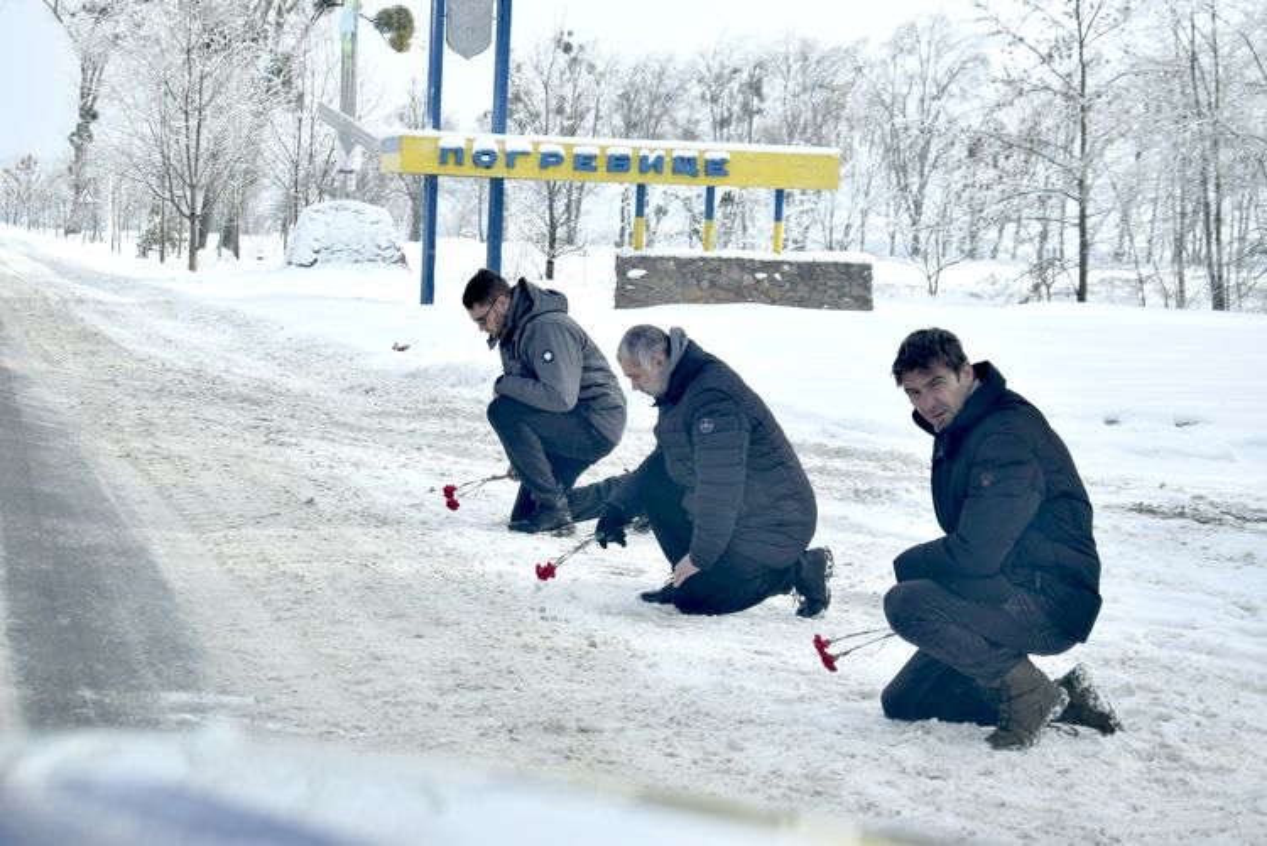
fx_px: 2905
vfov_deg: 16.6
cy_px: 423
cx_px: 634
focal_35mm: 82
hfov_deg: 24.6
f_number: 5.6
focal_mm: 55
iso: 200
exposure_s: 1/640
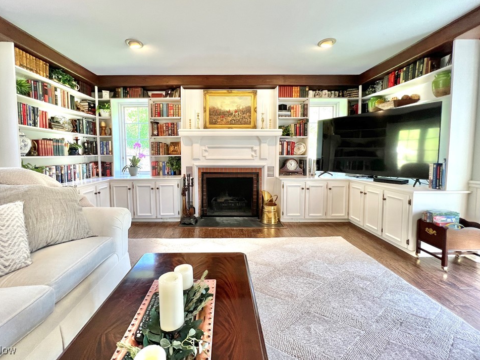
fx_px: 194
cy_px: 167
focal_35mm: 14
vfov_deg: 85.5
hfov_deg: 101.9
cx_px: 224
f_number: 1.8
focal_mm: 1.57
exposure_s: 1/120
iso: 160
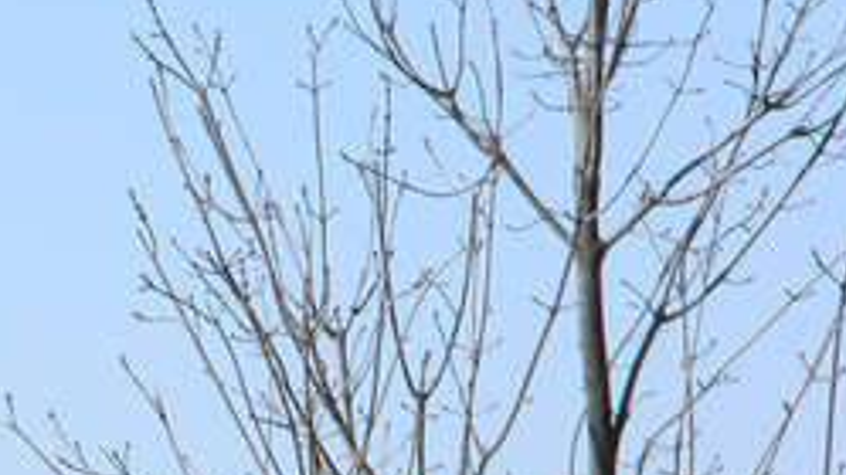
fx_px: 14378
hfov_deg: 3.4
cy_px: 618
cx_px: -499
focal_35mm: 641
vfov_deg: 1.9
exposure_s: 1/463
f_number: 5.2
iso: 80
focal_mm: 33.1
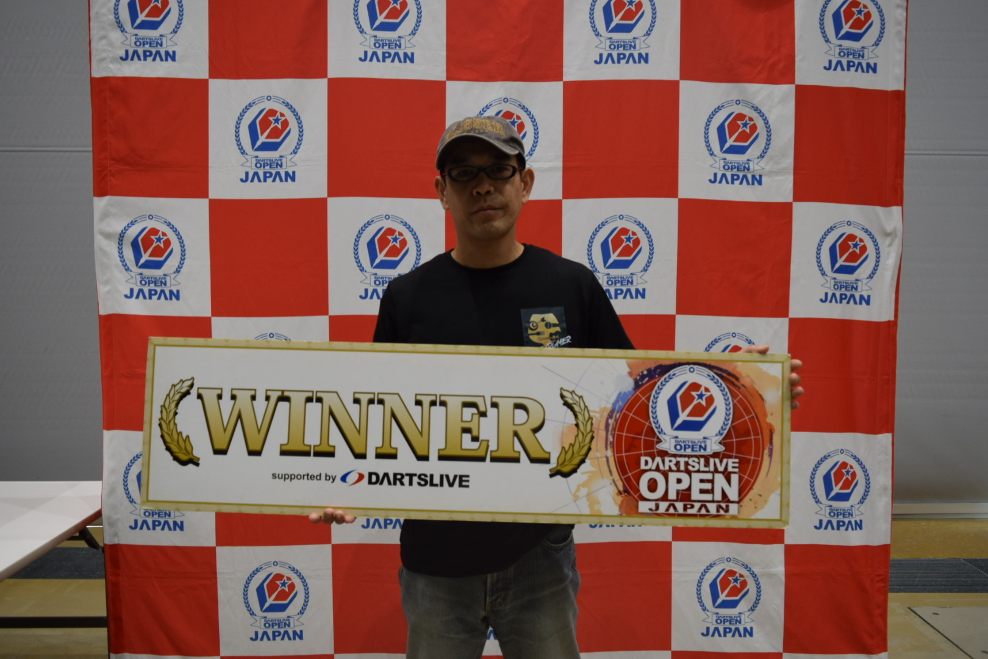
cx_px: 494
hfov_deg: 67.4
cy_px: 330
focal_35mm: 27
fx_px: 741
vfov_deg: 47.9
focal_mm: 18
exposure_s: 1/80
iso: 400
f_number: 4.5
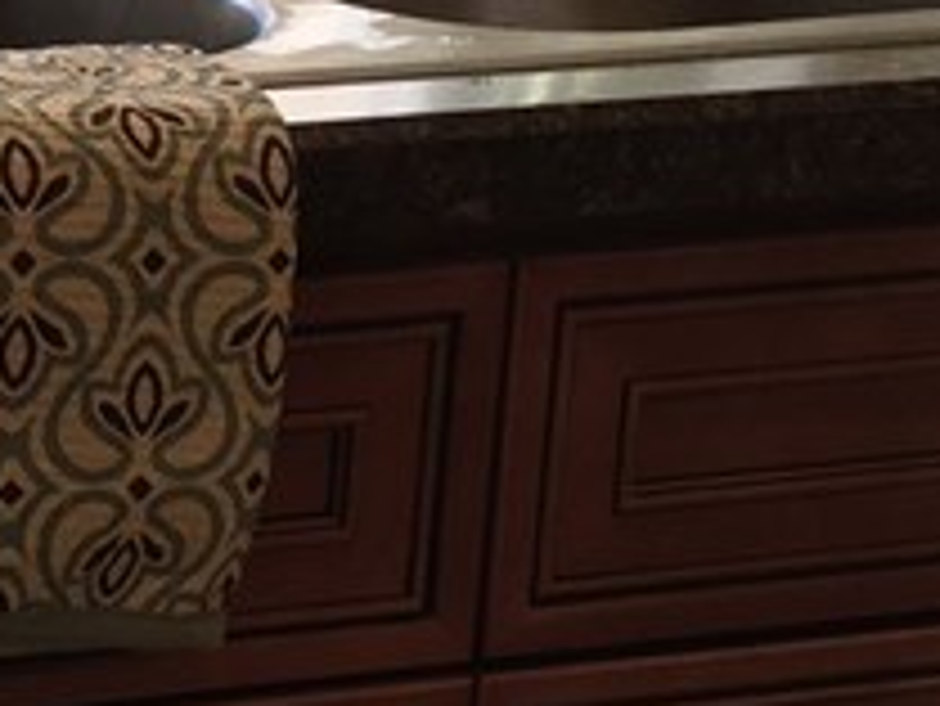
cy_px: 180
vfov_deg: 10.4
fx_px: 3858
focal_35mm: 142
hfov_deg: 12.9
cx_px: -612
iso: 25
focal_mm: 4.15
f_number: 2.2
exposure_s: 1/60
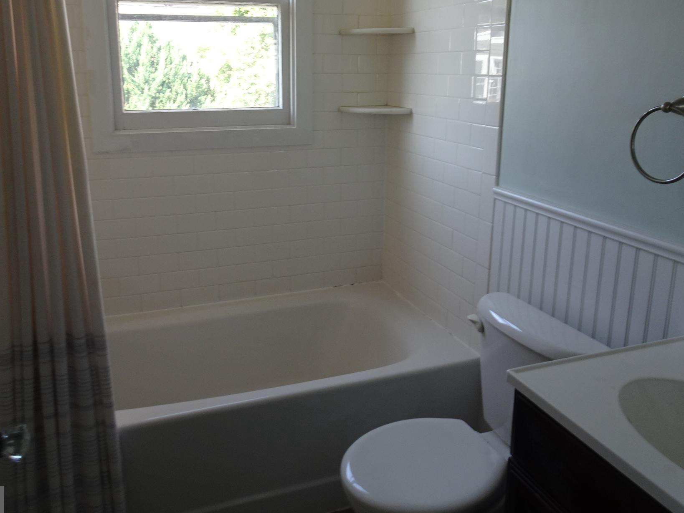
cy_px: 200
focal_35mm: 30
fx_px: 593
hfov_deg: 59.9
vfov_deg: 46.5
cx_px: 327
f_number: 3.5
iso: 80
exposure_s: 1/40
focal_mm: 4.1
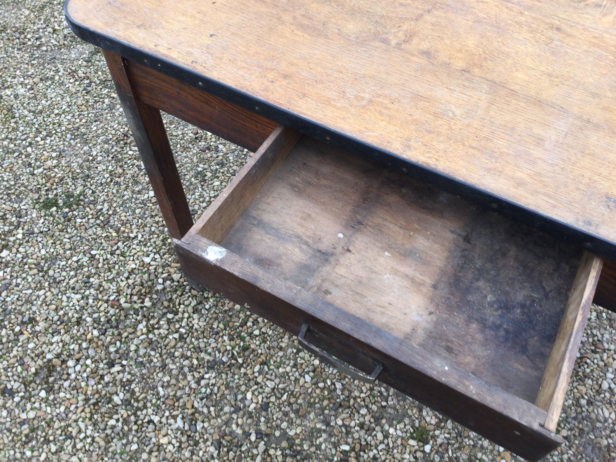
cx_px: 308
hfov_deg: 58.4
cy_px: 231
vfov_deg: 45.4
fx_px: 552
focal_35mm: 31
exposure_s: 1/50
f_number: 2.4
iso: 25
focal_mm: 3.3
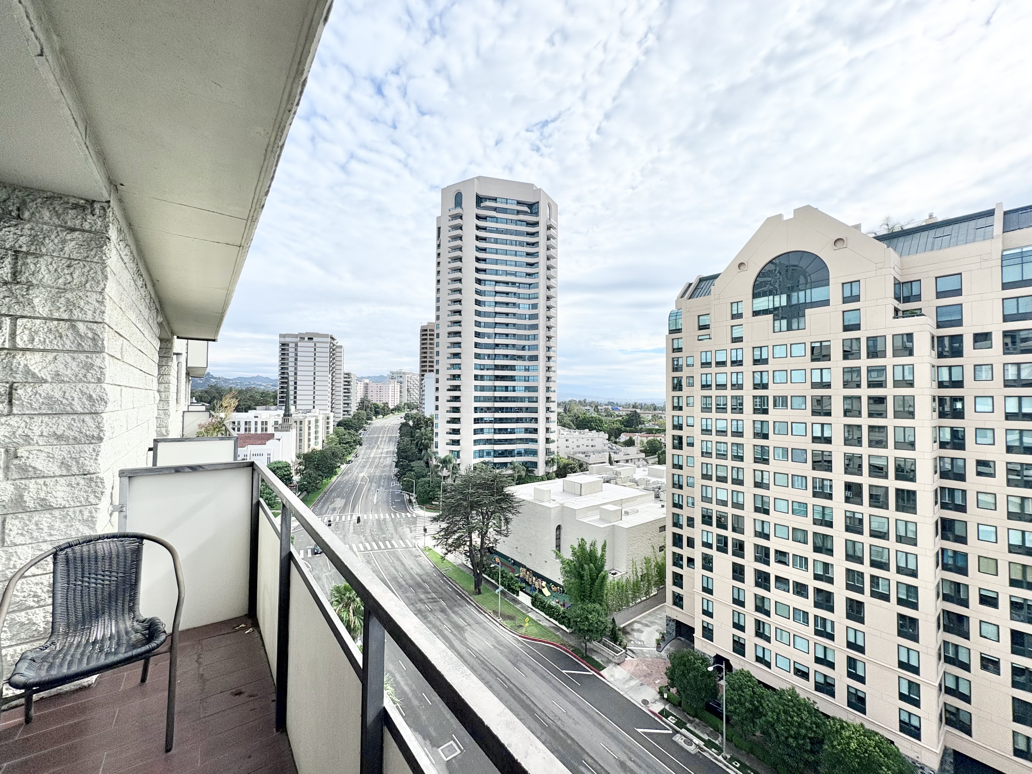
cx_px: 516
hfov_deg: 102.1
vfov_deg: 85.7
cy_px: 387
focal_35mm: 14
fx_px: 417
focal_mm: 2.22
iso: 50
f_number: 2.2
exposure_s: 1/2770
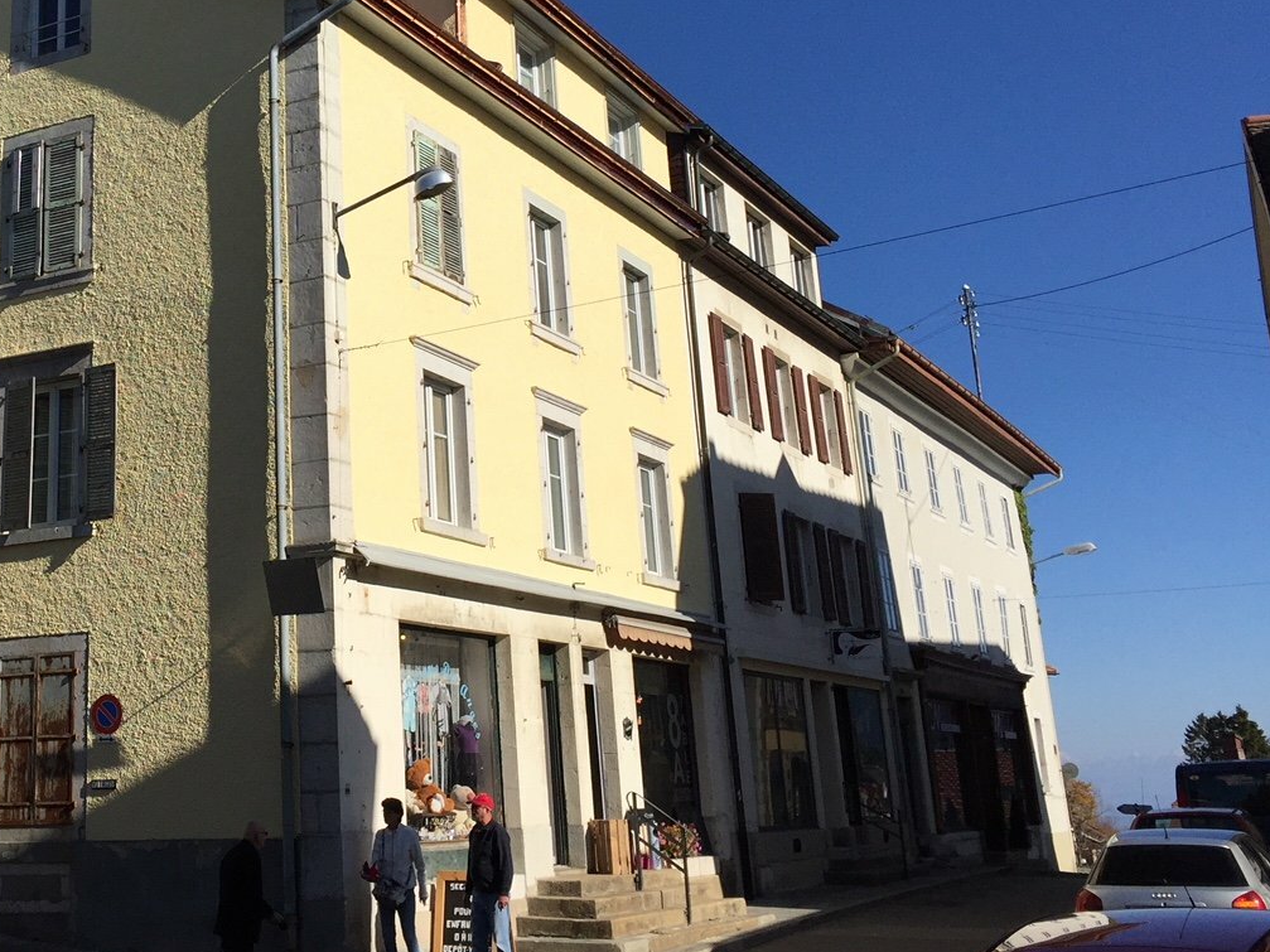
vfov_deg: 30.4
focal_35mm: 47
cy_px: 260
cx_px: 284
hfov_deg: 39.1
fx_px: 1724
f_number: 2.2
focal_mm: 4.15
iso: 32
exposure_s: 1/3968
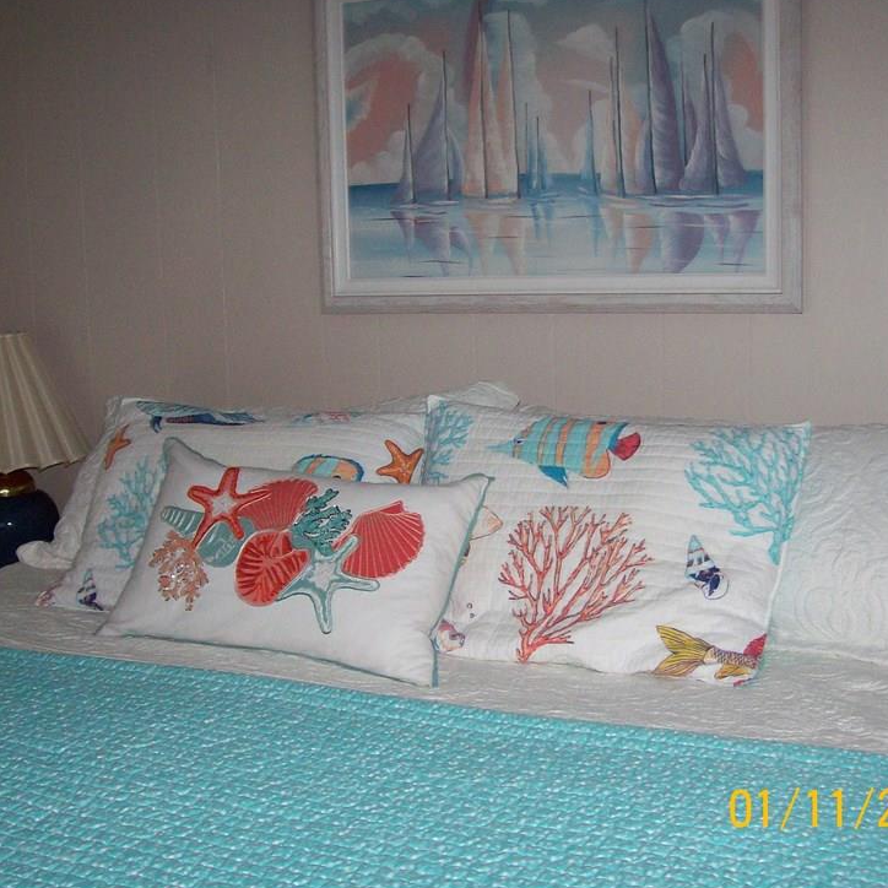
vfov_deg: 37.6
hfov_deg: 37.5
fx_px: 1306
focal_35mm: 45
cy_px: 453
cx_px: 410
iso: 140
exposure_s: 1/64
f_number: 2.7
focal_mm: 6
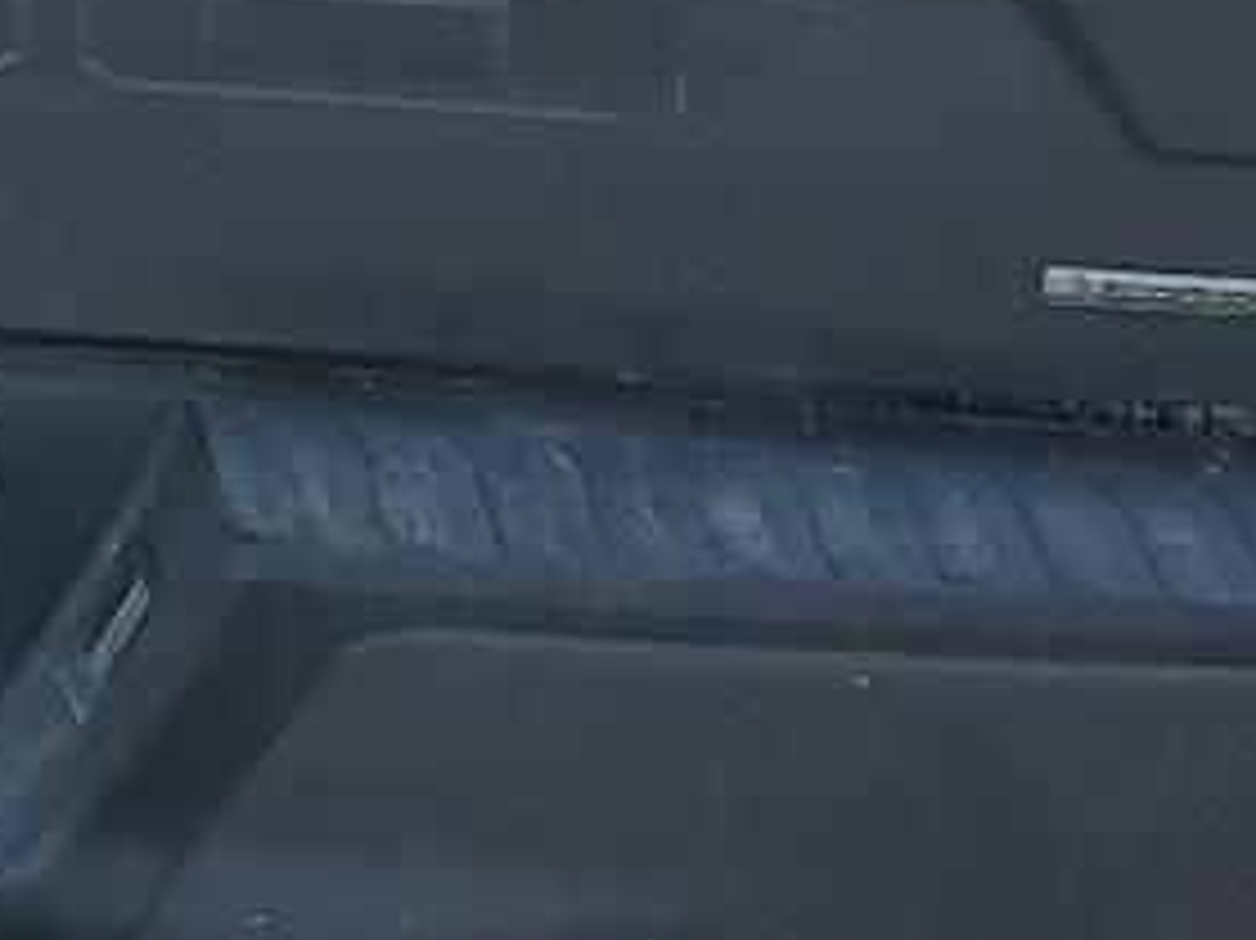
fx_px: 5404
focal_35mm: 149
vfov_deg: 9.4
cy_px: -823
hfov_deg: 12.8
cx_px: -392
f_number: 1.5
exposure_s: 1/3333
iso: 50
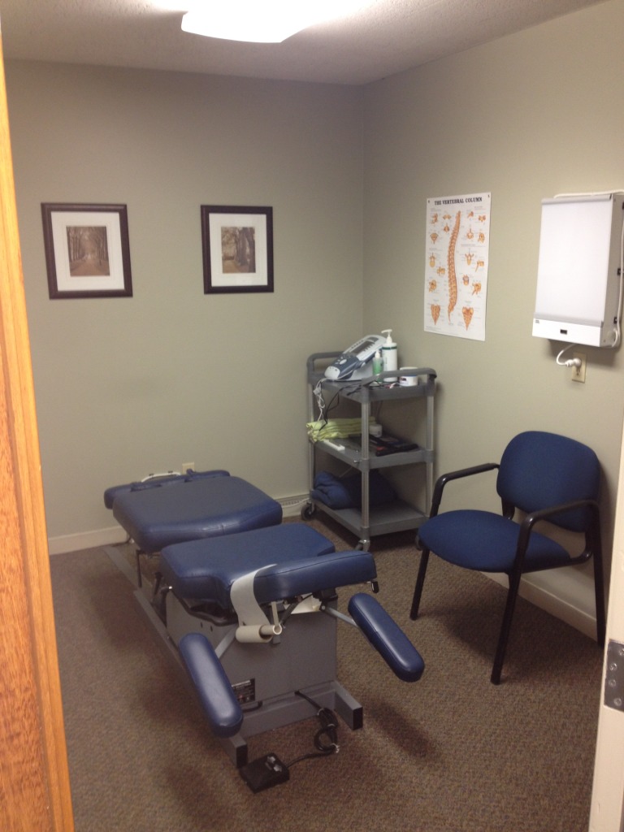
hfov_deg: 40.7
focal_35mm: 35
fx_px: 841
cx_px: 312
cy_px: 416
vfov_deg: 52.6
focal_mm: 4.28
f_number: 2.4
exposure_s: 1/20
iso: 80
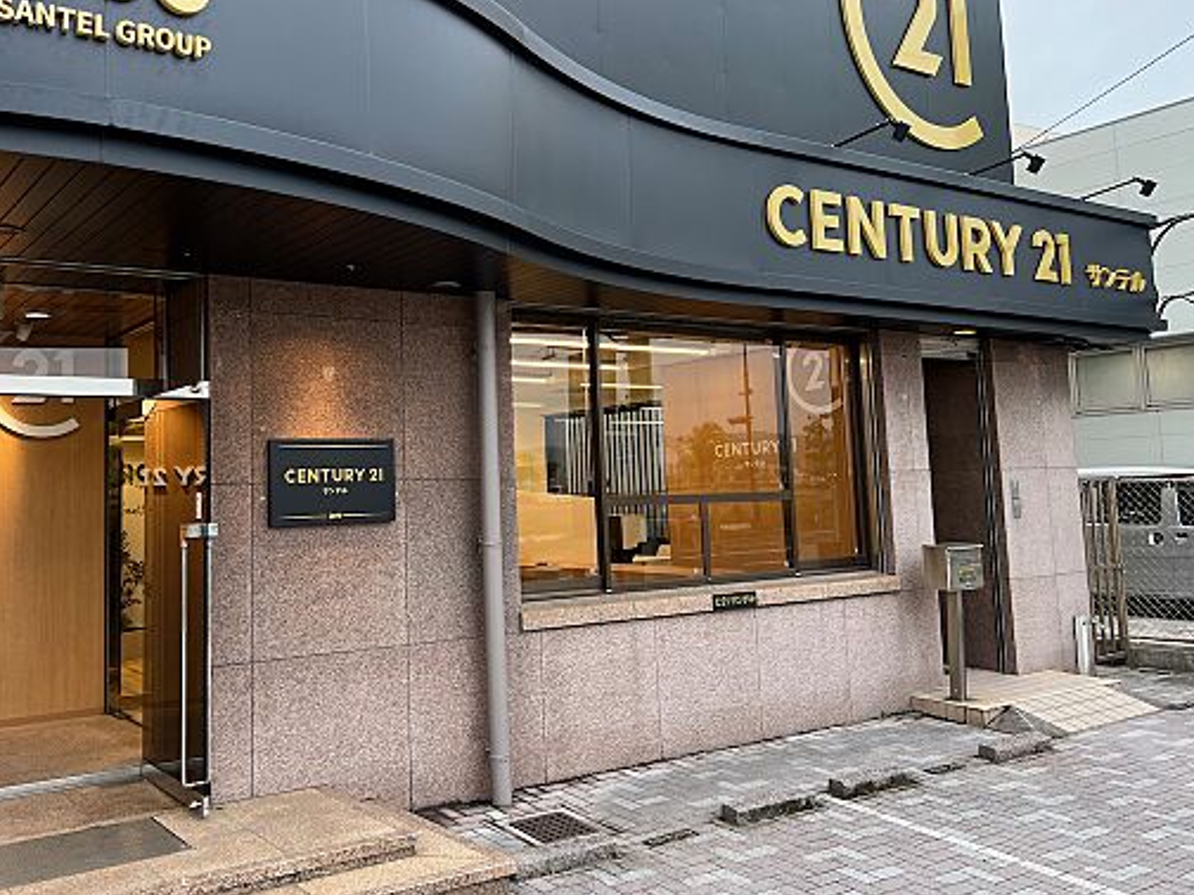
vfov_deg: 42.8
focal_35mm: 33
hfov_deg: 55.0
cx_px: 483
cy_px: 376
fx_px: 1138
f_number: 1.5
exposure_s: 1/131
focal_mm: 5.7
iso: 50
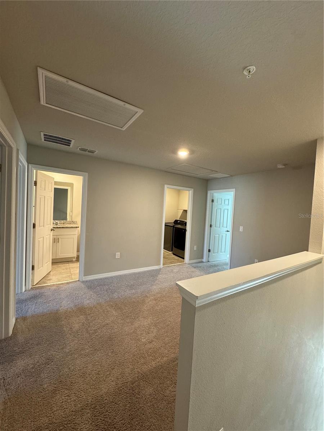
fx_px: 175
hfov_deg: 85.7
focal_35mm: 14
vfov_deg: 102.1
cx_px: 162
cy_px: 216
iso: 250
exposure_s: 1/60
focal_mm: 2.22
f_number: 2.2
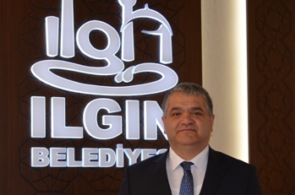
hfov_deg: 23.1
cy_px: 158
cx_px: 103
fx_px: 719
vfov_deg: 15.4
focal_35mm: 88
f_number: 4.8
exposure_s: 1/60
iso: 450
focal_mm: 32
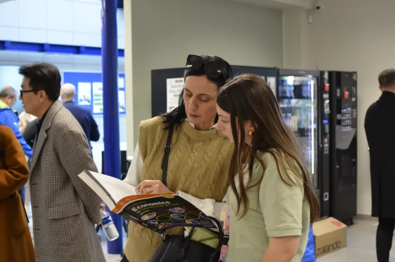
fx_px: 575
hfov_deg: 37.9
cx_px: 198
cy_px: 131
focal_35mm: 52
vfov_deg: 25.7
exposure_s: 1/60
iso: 800
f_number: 4
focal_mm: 35
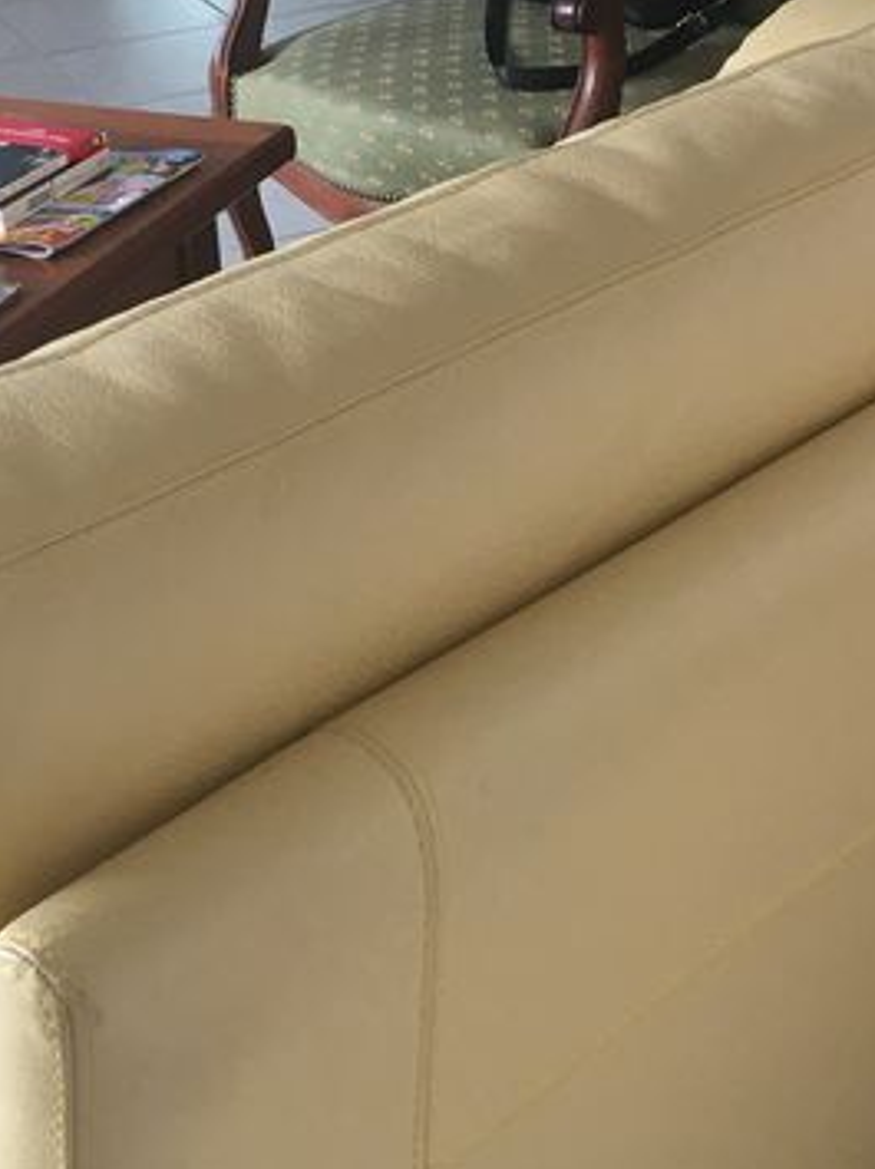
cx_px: 647
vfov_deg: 23.8
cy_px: 459
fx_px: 2767
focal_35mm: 82
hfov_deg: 17.9
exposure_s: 1/33
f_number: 2.2
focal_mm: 4.15
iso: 25
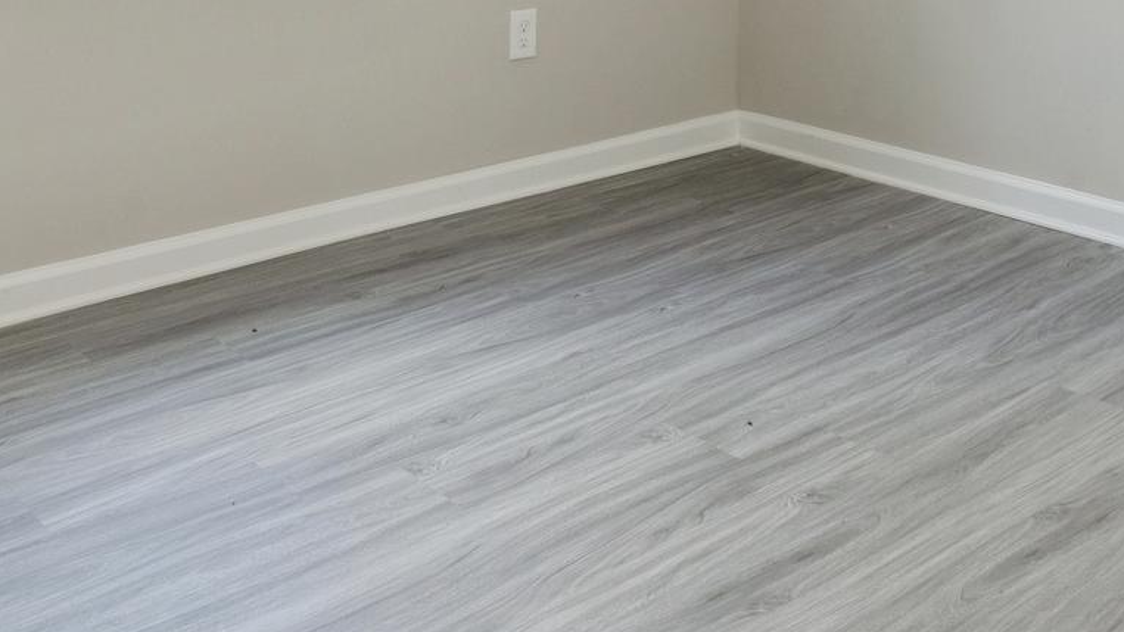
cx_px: 776
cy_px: -210
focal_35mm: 45
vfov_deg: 23.2
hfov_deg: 44.6
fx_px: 1341
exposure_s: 1/6
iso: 200
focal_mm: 16
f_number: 11
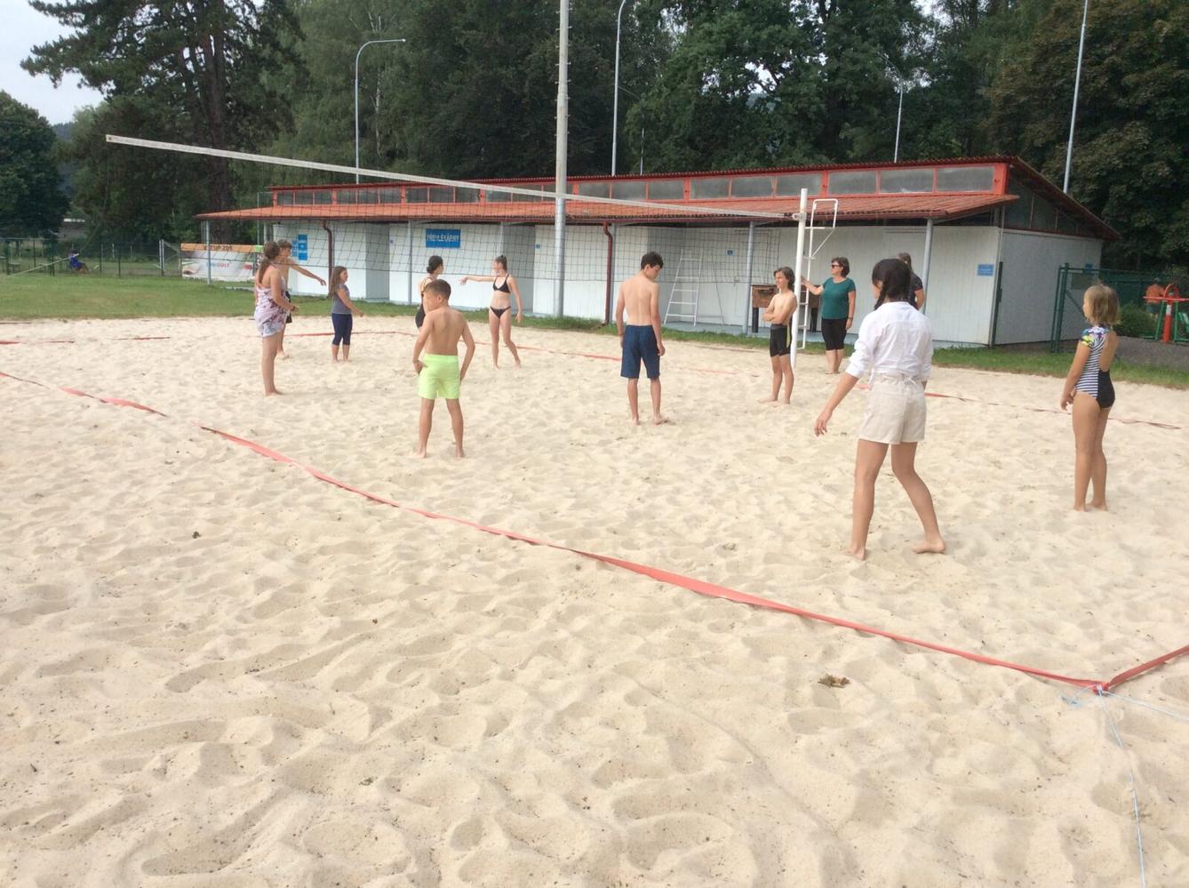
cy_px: 444
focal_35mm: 32
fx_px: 1097
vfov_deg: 44.0
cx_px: 594
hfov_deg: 56.9
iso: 32
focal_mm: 3.3
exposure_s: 1/1100
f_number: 2.4
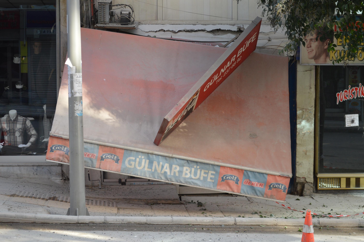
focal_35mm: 75
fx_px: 758
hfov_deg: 27.0
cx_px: 182
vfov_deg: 18.1
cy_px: 121
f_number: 5.6
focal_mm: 50
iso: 400
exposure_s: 1/125
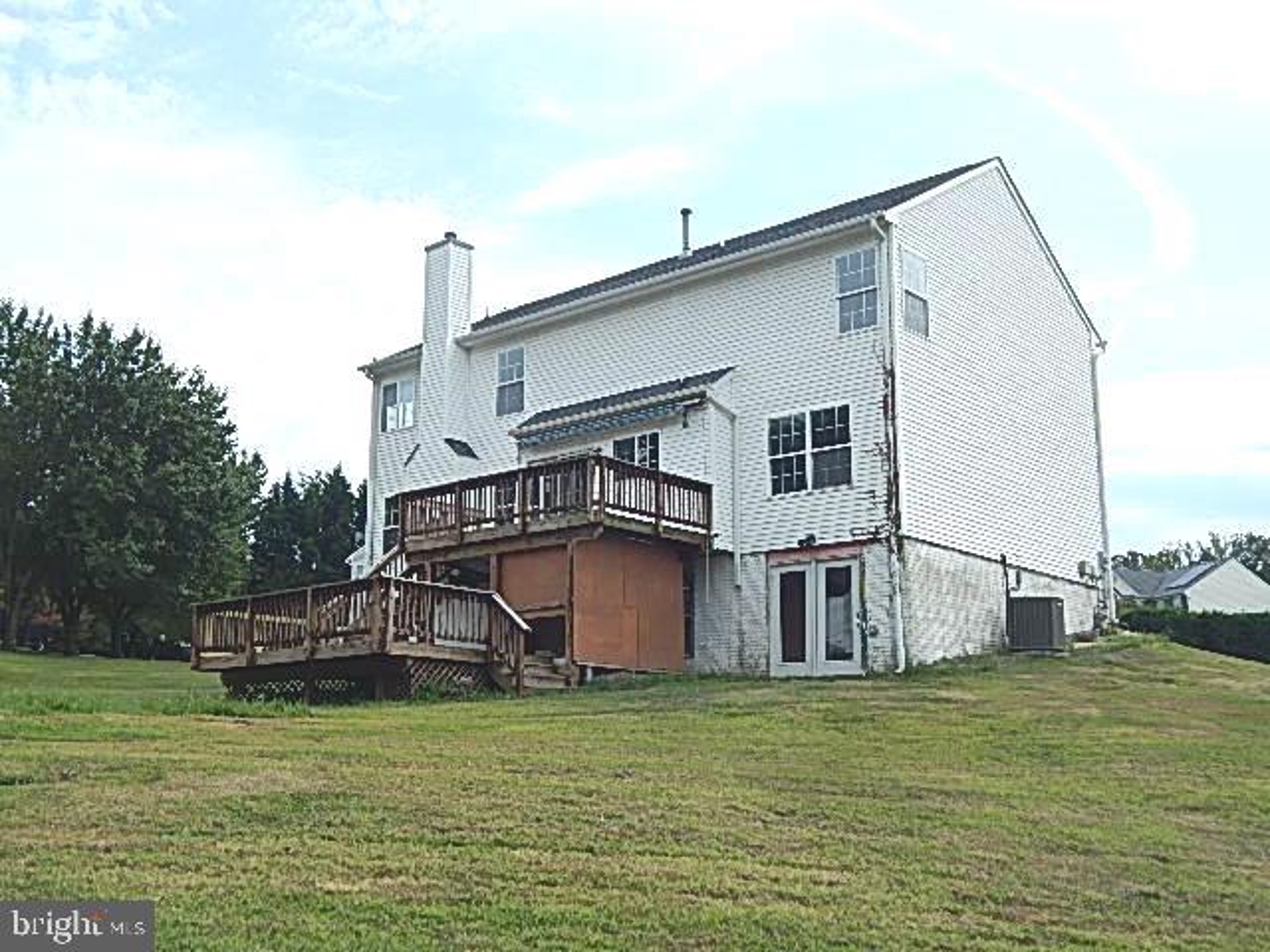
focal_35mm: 38
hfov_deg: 49.0
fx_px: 1394
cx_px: 635
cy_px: 476
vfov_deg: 37.7
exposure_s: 1/400
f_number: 6.9
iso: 125
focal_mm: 6.8
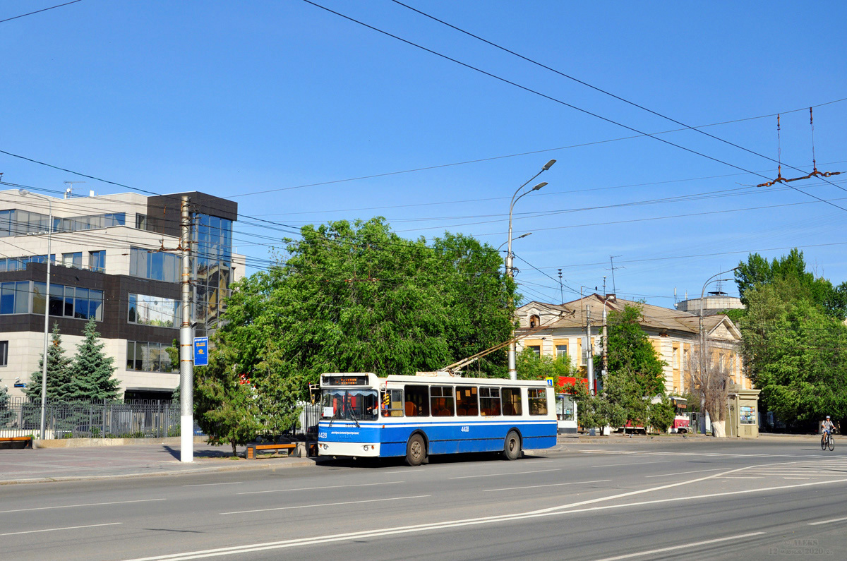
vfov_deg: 28.0
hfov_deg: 41.2
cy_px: 280
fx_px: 1127
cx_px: 424
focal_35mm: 48
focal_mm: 32
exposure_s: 1/500
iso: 200
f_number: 8
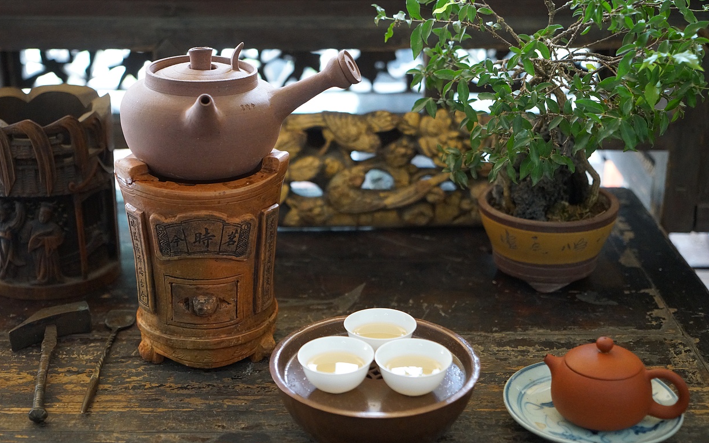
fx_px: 1043
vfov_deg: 24.0
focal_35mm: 54
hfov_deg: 37.5
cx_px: 342
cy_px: 223
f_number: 4
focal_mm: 51
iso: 6400
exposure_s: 1/160
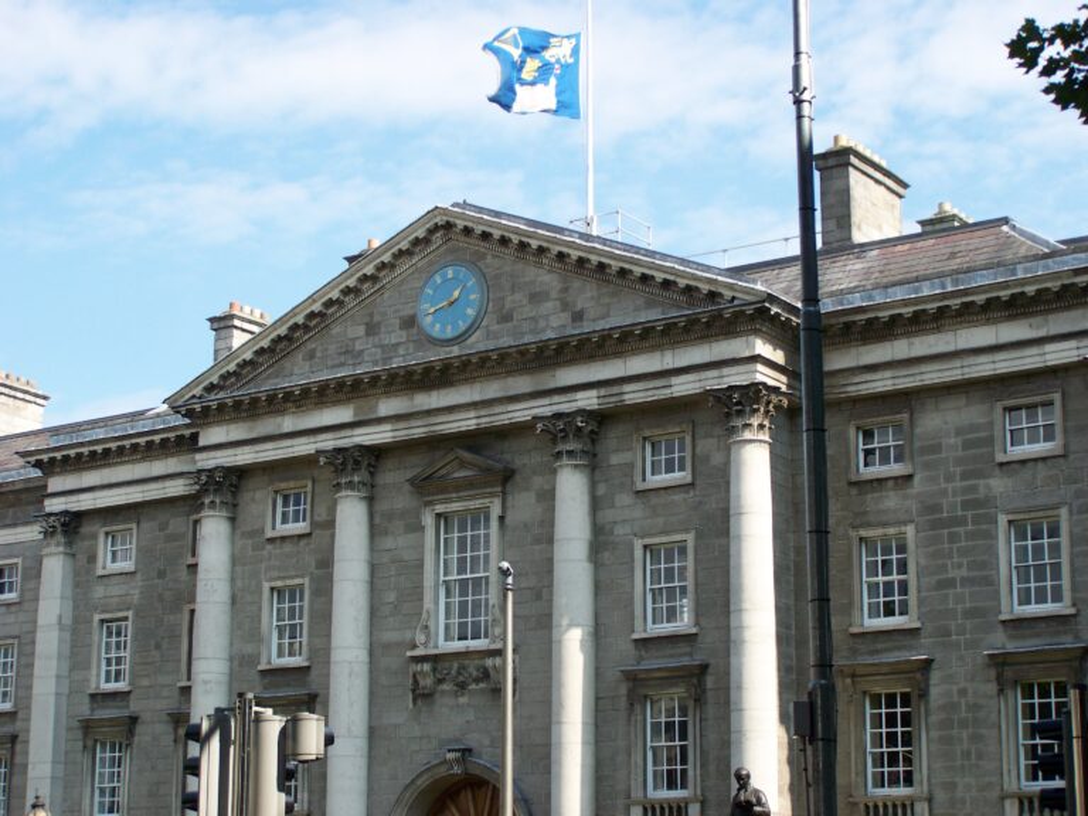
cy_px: 408
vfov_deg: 21.0
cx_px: 544
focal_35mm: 70
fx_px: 2200
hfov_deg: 27.8
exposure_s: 1/500
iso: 64
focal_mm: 11.6
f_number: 3.2
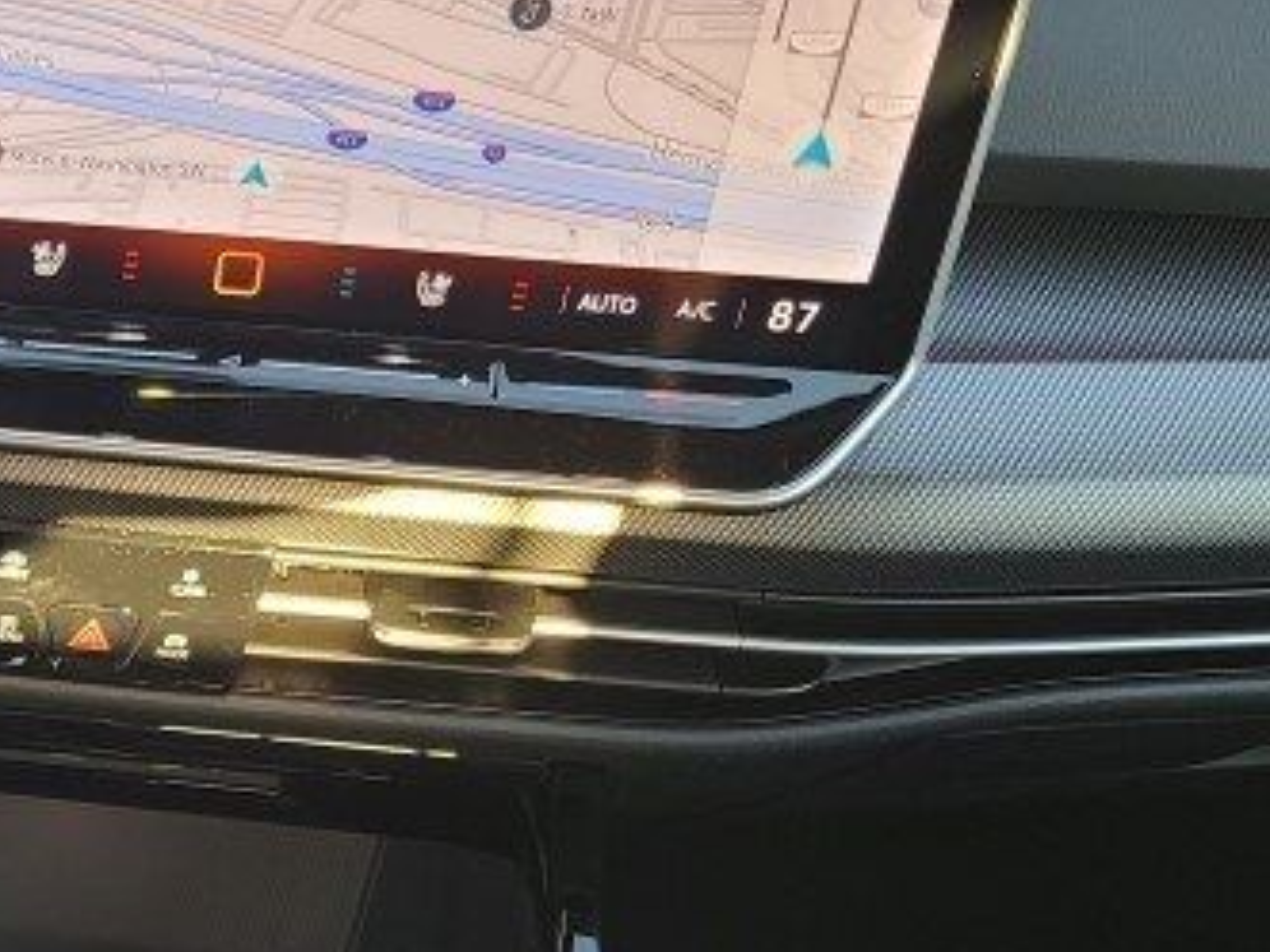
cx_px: -593
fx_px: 2825
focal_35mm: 77
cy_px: 788
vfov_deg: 18.9
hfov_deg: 21.5
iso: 64
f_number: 1.8
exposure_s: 1/60
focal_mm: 7
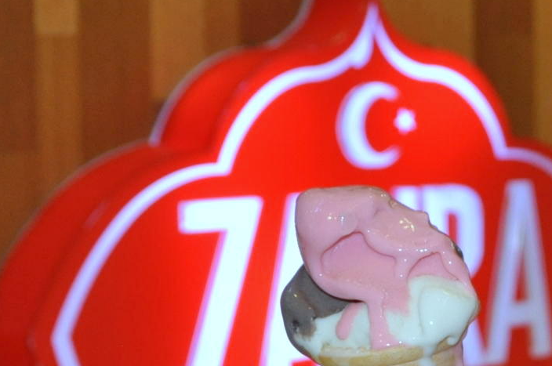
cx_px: 537
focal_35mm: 128
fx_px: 1960
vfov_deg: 10.7
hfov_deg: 15.8
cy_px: 134
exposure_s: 1/100
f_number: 4
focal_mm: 28
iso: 800
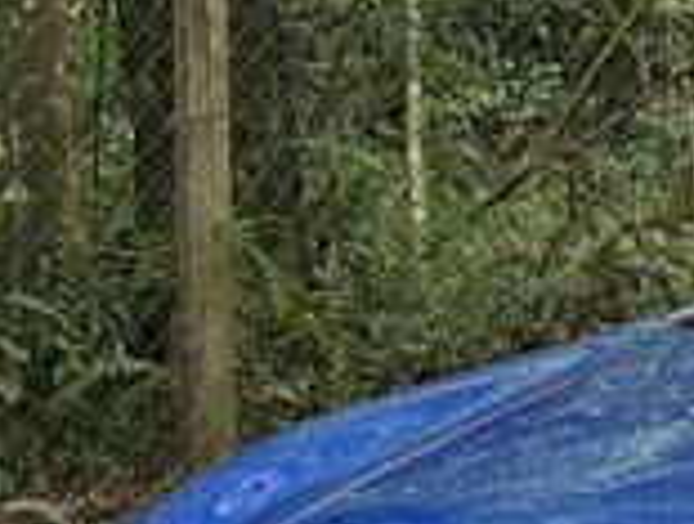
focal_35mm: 295
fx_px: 5928
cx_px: 1547
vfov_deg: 5.0
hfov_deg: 6.4
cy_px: 564
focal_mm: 6.86
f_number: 1.78
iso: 80
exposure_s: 1/143
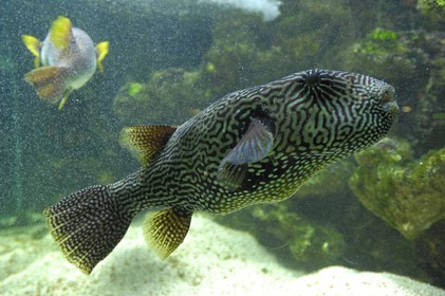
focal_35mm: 26
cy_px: 148
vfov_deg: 50.3
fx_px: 315
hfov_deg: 70.5
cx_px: 222
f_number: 2.8
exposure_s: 1/45
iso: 200
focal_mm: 17
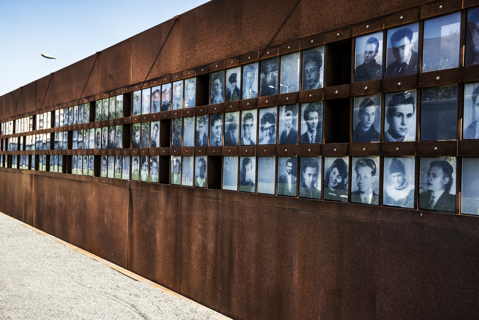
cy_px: 160
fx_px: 479
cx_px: 240
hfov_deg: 53.1
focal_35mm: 36
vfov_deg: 36.9
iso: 100
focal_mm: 24
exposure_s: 1/160
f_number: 4.5
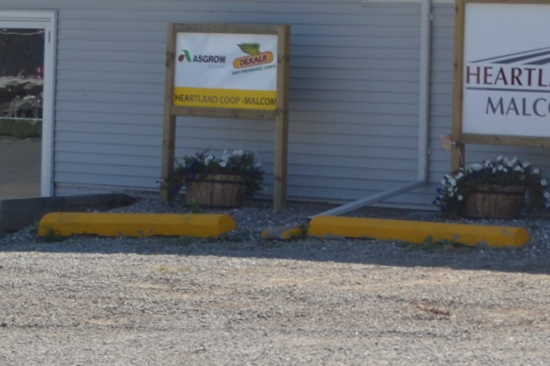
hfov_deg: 12.1
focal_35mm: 163
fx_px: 2489
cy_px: -33
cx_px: 800
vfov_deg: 8.4
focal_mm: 24
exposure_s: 1/250
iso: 100
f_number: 8
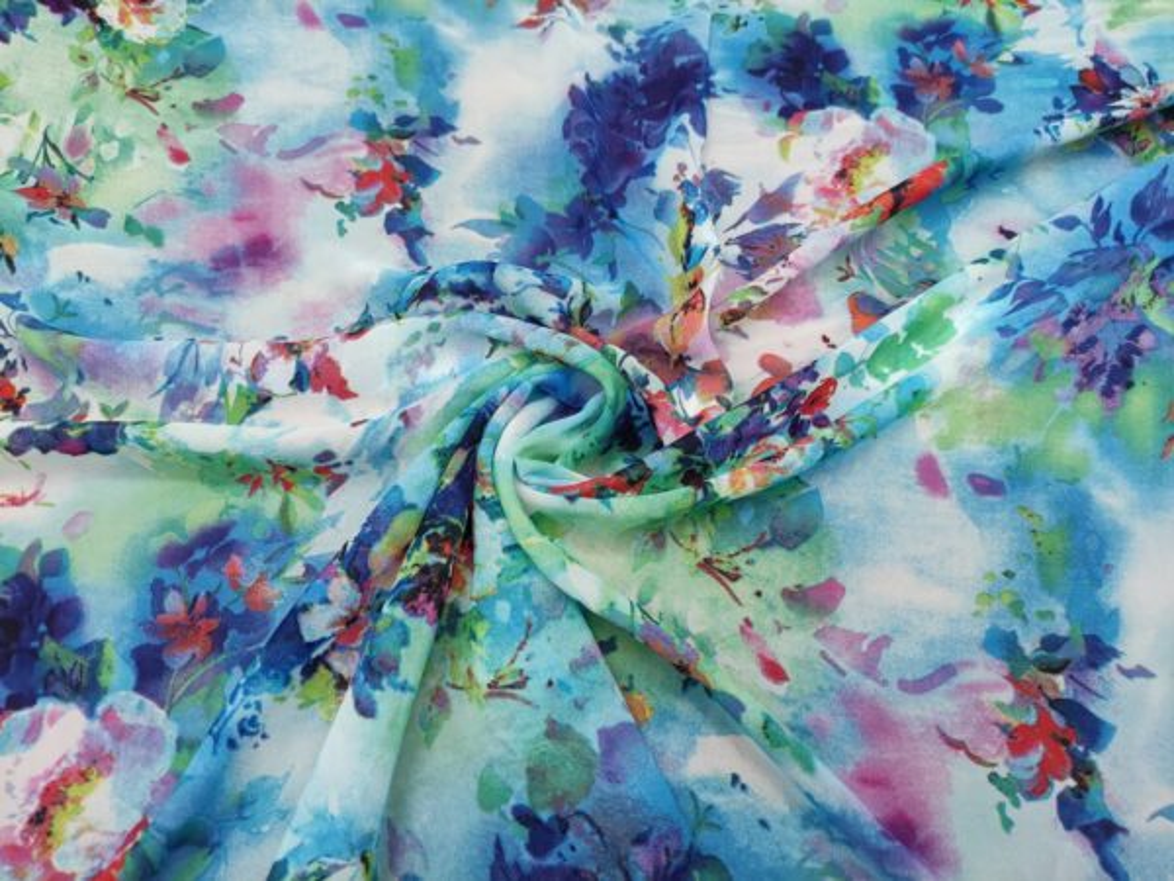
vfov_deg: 54.9
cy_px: 440
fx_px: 848
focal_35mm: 25
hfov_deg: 69.4
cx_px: 587
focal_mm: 5.43
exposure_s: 1/100
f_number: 1.89
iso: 250
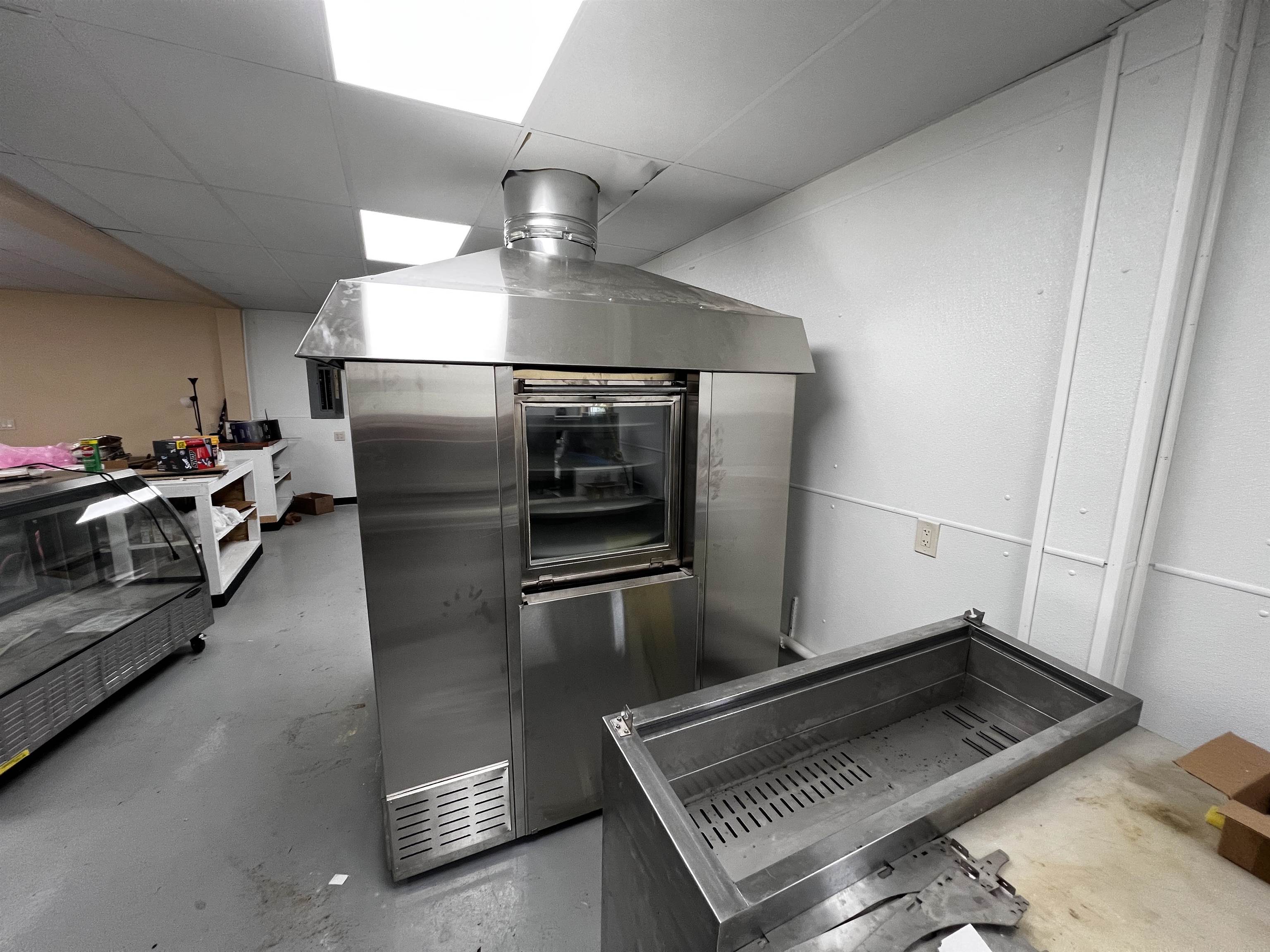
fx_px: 477
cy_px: 476
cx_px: 635
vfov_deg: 89.9
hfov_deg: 106.2
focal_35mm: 13
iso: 200
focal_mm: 1.57
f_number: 1.8
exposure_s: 1/120
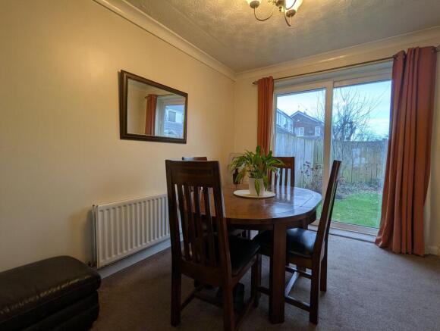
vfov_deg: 78.3
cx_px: 220
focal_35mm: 16
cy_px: 166
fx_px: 204
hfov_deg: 94.4
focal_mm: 2.35
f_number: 2.2
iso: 48
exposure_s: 1/50
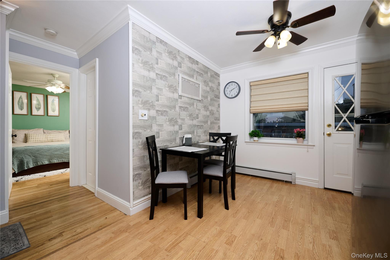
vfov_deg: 81.2
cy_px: 130
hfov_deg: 104.3
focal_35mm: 14
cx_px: 195
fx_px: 152
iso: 400
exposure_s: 1/100
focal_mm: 14
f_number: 6.3
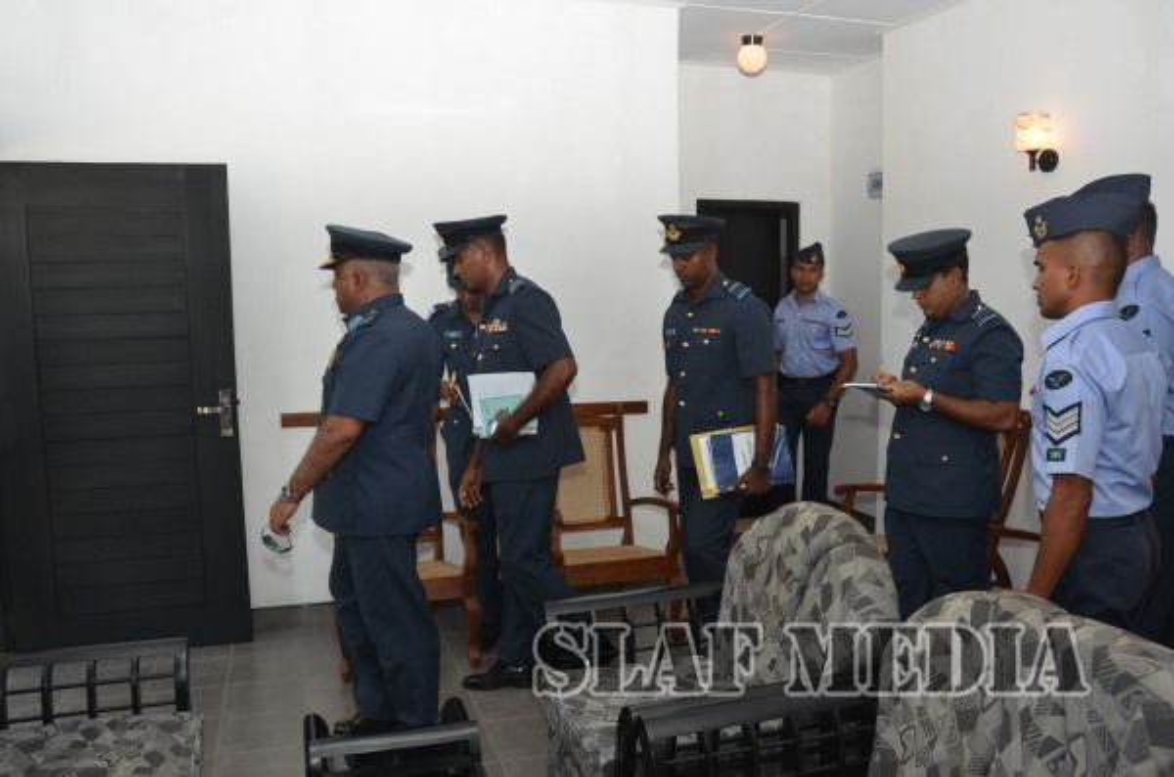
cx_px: 587
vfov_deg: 43.4
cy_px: 388
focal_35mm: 30
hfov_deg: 62.0
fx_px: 976
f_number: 5
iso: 400
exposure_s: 1/125
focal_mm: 20
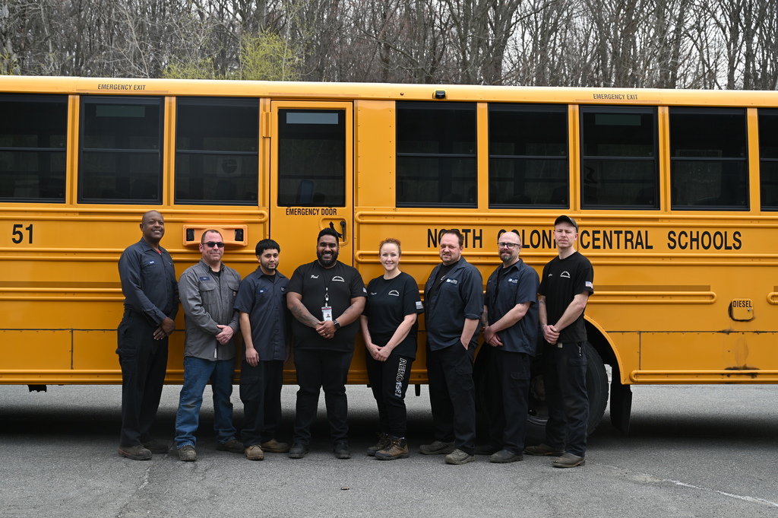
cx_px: 389
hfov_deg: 42.8
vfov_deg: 29.2
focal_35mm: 46
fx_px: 993
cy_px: 259
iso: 160
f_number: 5.6
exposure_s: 1/250
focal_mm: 46
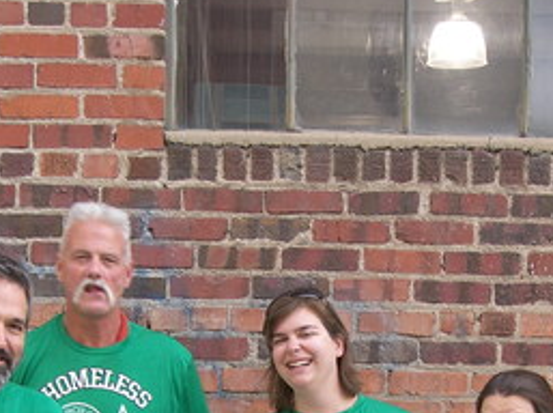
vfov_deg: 13.9
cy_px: 568
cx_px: 312
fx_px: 1611
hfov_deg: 19.5
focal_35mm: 101
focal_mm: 7.7
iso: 64
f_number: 3.2
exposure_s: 1/40
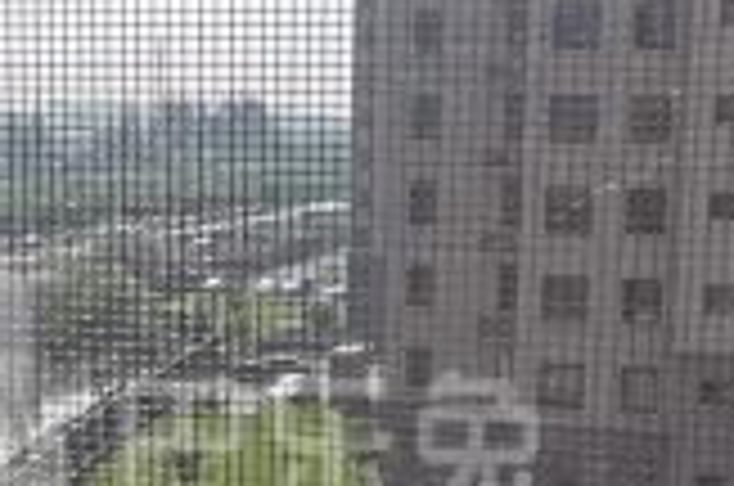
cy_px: 396
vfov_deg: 15.5
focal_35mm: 87
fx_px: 1770
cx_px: 189
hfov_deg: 23.2
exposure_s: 1/1105
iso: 50
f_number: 2.4
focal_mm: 1.78
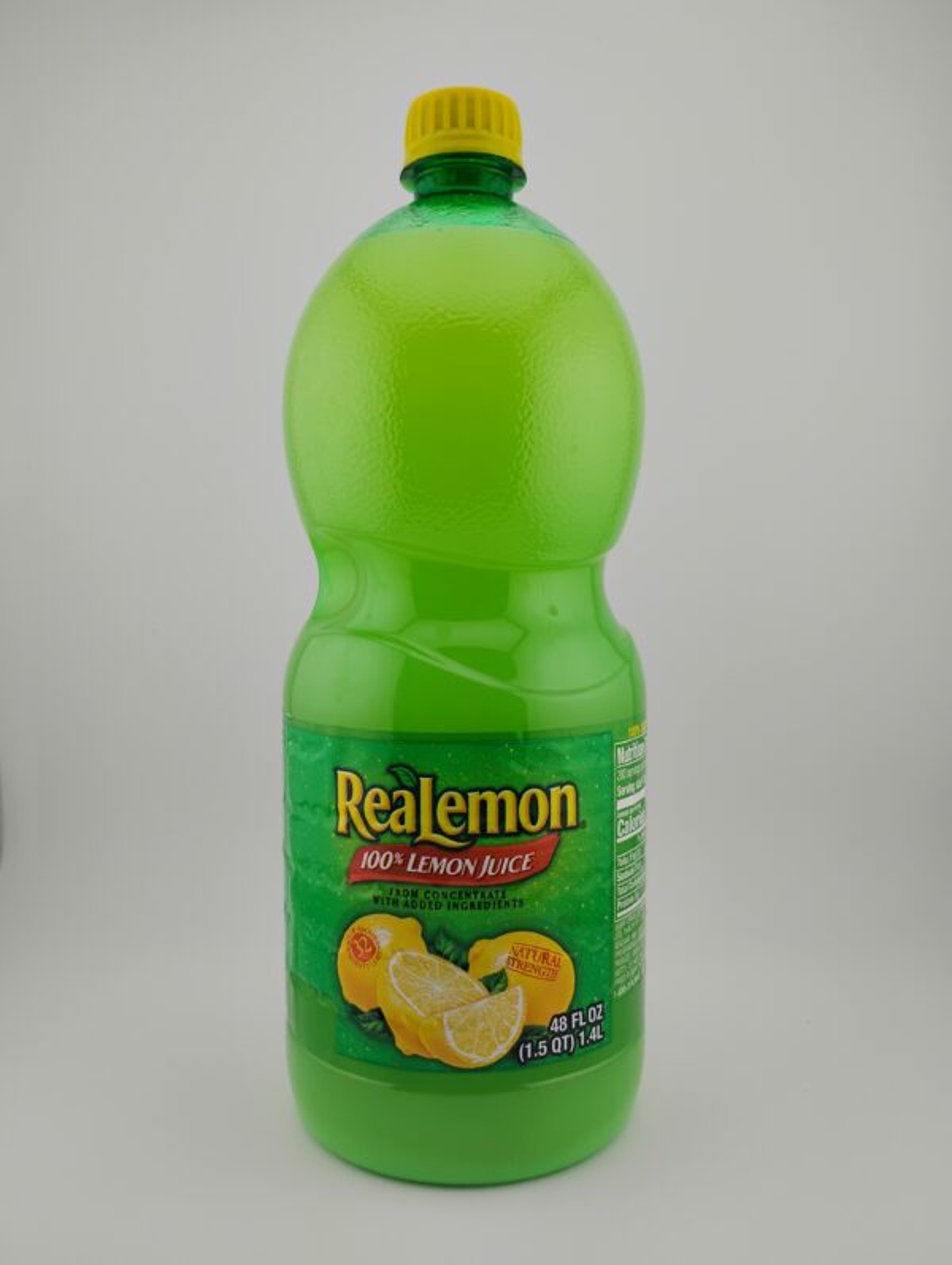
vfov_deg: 63.4
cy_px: 632
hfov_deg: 49.9
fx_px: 1024
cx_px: 476
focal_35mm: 28
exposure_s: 1/375
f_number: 1.8
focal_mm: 4.26
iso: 100
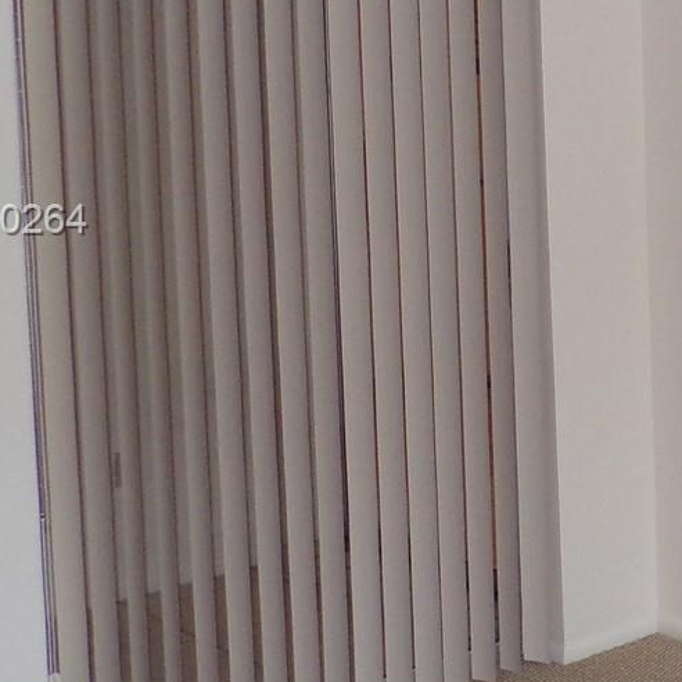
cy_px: 222
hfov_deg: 21.5
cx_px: 986
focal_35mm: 69
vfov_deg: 24.9
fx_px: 1538
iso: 320
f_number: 3
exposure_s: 1/60
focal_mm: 4.3
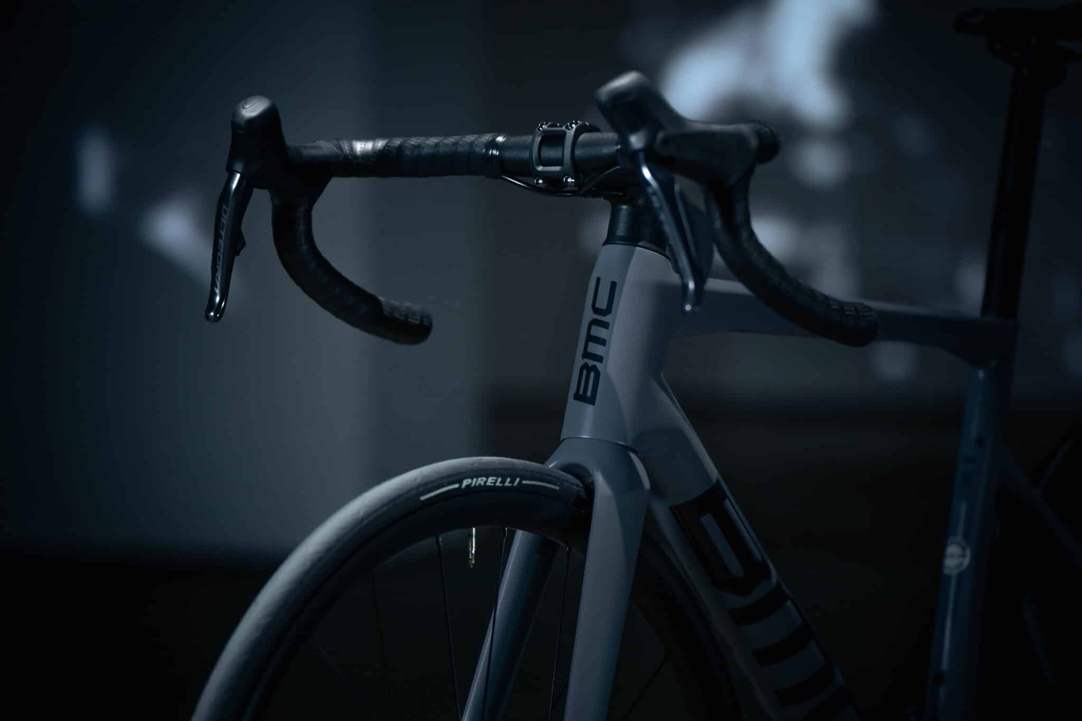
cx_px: 541
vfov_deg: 11.0
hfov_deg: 16.4
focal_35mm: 125
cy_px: 360
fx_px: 3756
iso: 320
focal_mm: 125
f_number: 2.8
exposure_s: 1/25
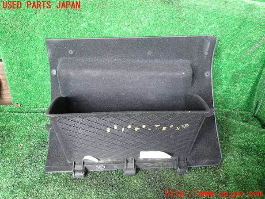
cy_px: 100
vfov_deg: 54.9
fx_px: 191
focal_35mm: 25
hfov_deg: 69.4
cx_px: 132
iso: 200
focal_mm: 4.5
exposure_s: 1/30
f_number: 2
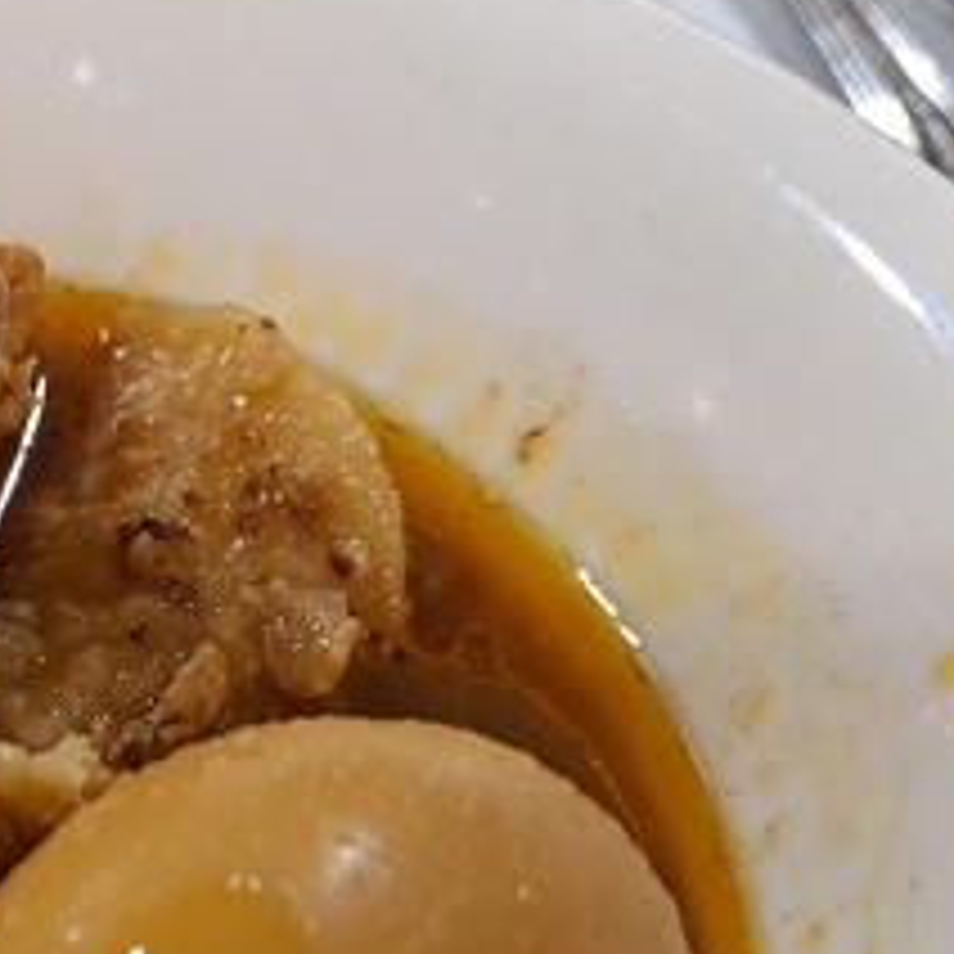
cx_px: -135
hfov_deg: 24.8
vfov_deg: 26.3
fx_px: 1996
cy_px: 796
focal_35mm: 64
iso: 400
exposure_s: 1/60
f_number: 1.8
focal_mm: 5.23
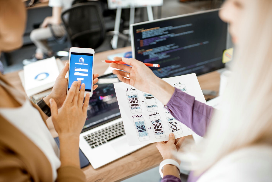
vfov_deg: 37.9
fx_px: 264
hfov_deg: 54.4
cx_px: 136
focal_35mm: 35
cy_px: 91
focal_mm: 35
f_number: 2
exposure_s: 1/200
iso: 400
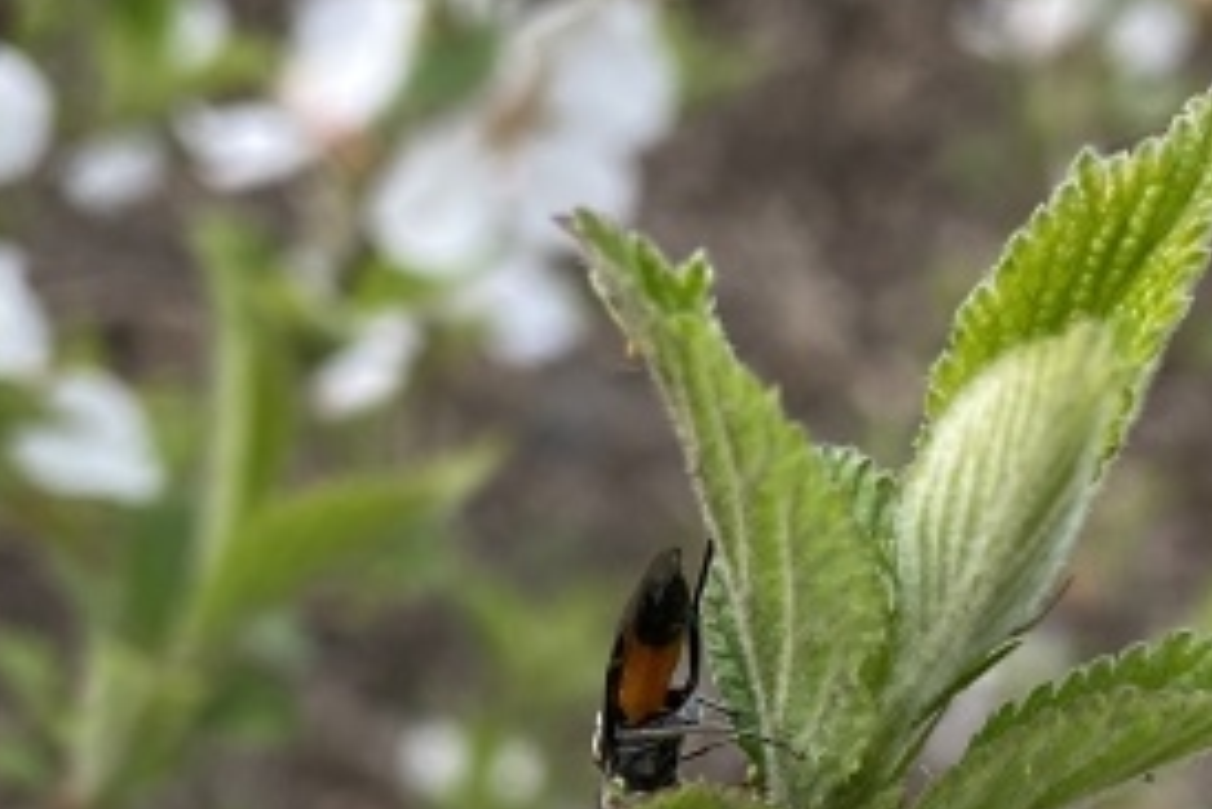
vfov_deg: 13.5
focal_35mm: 101
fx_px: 3402
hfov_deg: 20.2
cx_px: 677
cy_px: 694
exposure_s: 1/292
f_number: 1.8
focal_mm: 4.25
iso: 32
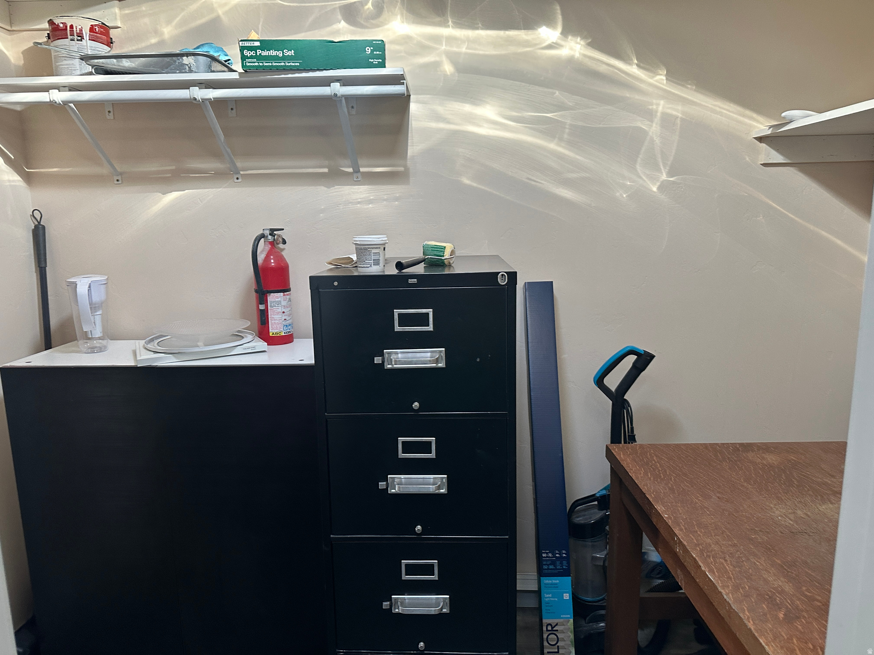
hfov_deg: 71.6
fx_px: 606
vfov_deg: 56.8
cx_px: 437
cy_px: 328
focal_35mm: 24
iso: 320
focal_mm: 6.86
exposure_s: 1/60
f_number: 1.78
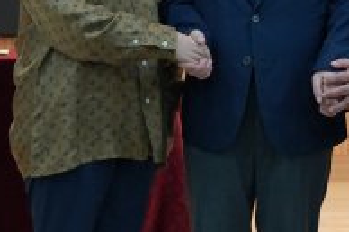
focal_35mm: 190
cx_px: 264
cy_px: -114
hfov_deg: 10.8
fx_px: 1840
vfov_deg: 7.1
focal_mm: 46
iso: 2500
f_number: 4
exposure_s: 1/160
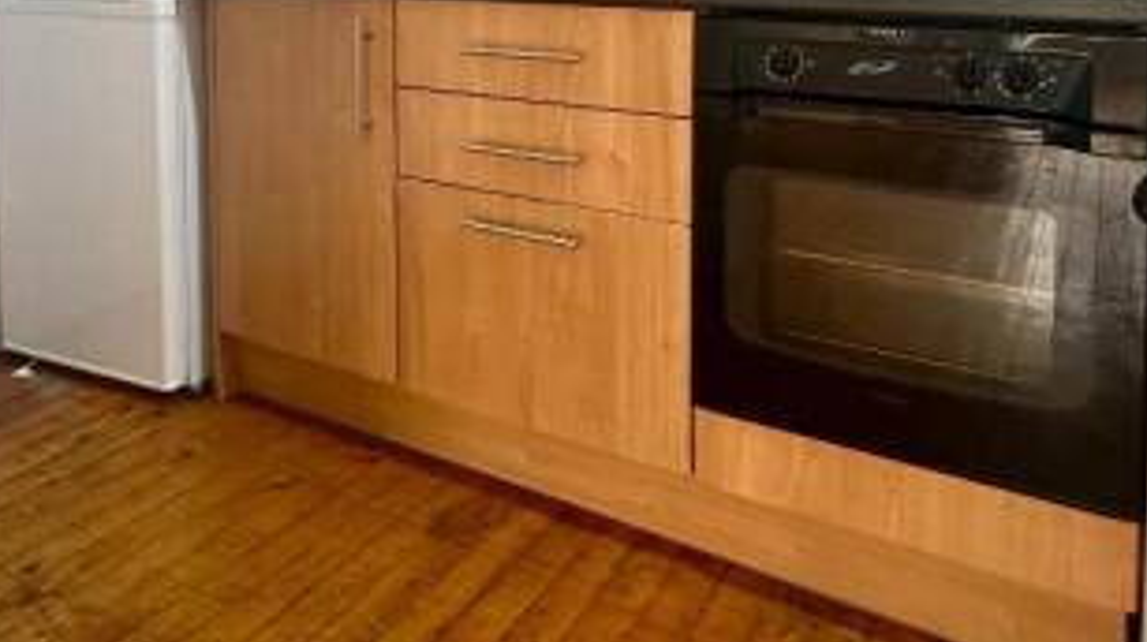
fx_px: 881
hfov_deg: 65.6
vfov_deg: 36.0
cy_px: -6
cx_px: 682
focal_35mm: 29
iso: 320
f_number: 2.2
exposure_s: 1/50
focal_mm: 2.22
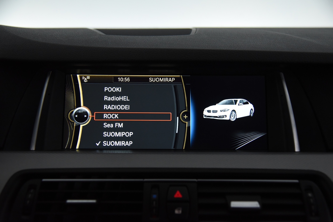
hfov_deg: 42.7
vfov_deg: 29.3
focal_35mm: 46
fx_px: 426
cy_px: 111
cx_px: 166
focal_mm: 46
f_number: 4
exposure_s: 1/250
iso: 4000
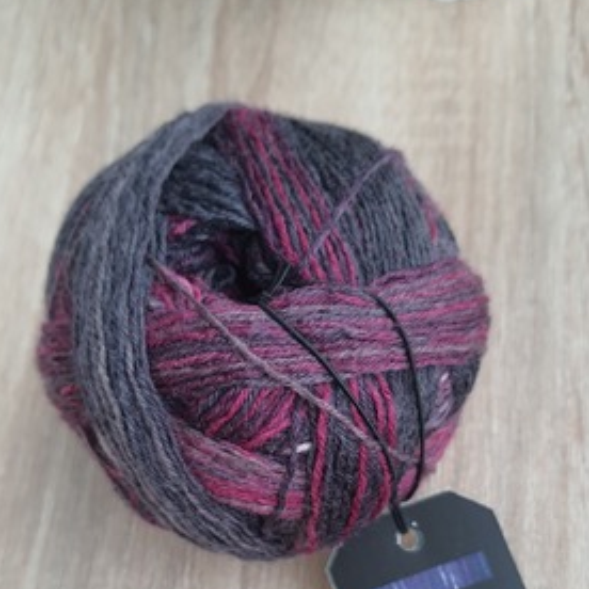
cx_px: 303
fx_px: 770
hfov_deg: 41.9
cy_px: 450
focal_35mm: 40
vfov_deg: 40.5
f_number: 1.7
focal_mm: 4.32
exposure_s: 1/100
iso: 125
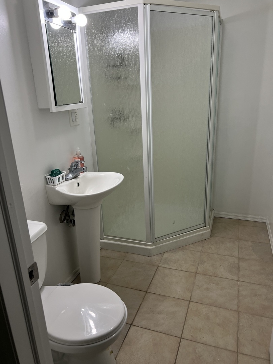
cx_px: 136
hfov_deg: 53.1
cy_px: 182
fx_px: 273
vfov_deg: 67.3
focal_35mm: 26
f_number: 1.5
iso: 64
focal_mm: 5.7
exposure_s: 1/60
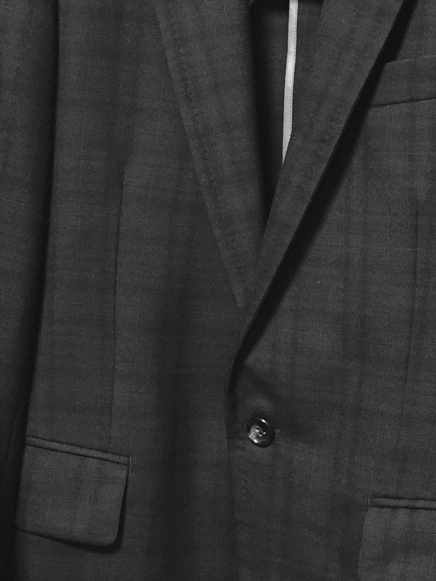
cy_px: 357
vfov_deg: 25.6
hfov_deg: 19.3
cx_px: 287
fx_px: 1276
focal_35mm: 76
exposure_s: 1/15
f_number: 2.2
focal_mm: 4.15
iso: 250
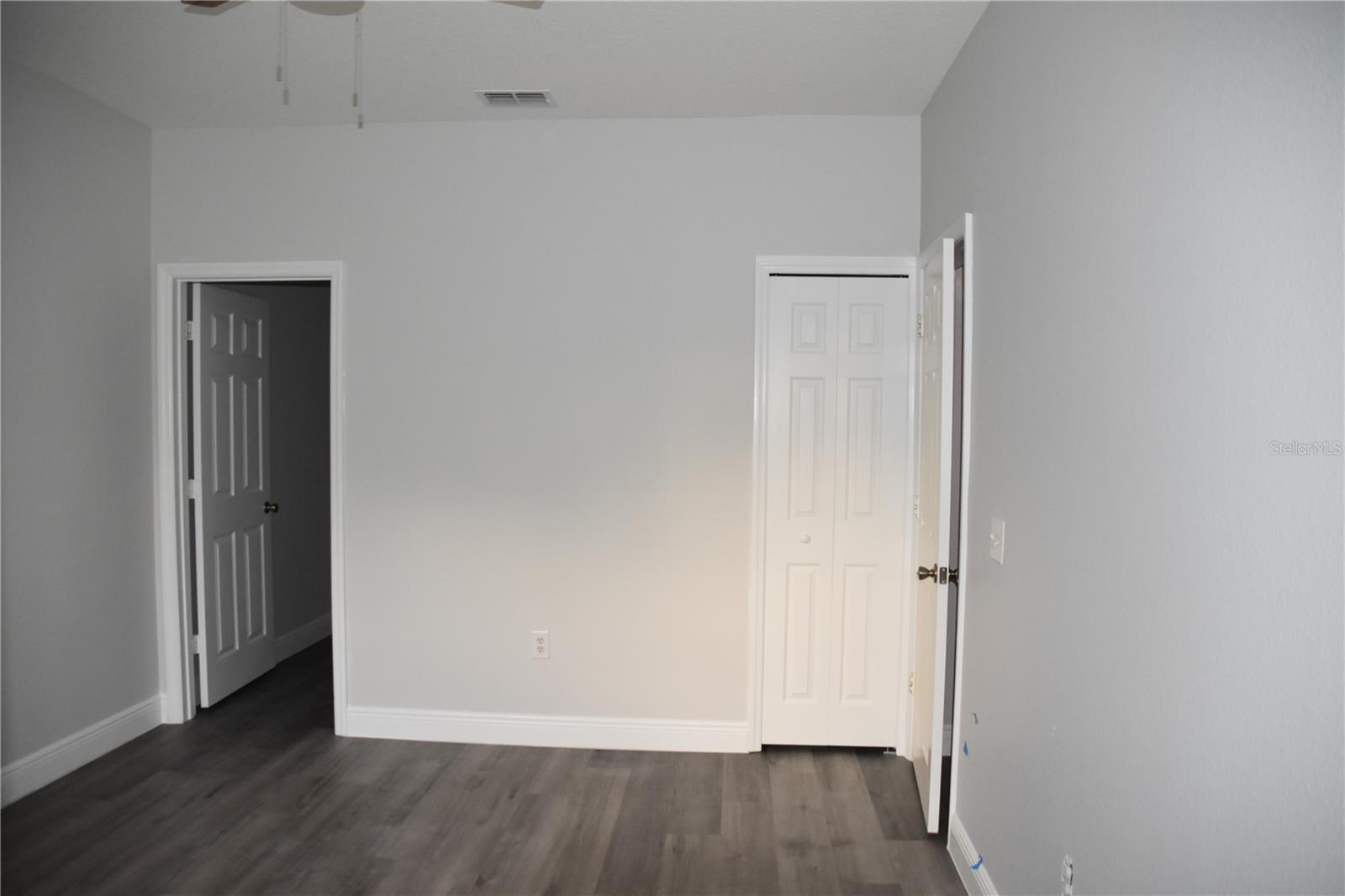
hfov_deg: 73.8
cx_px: 672
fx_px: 896
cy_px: 448
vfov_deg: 53.1
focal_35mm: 24
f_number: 3.5
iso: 1400
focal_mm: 16
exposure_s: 1/60
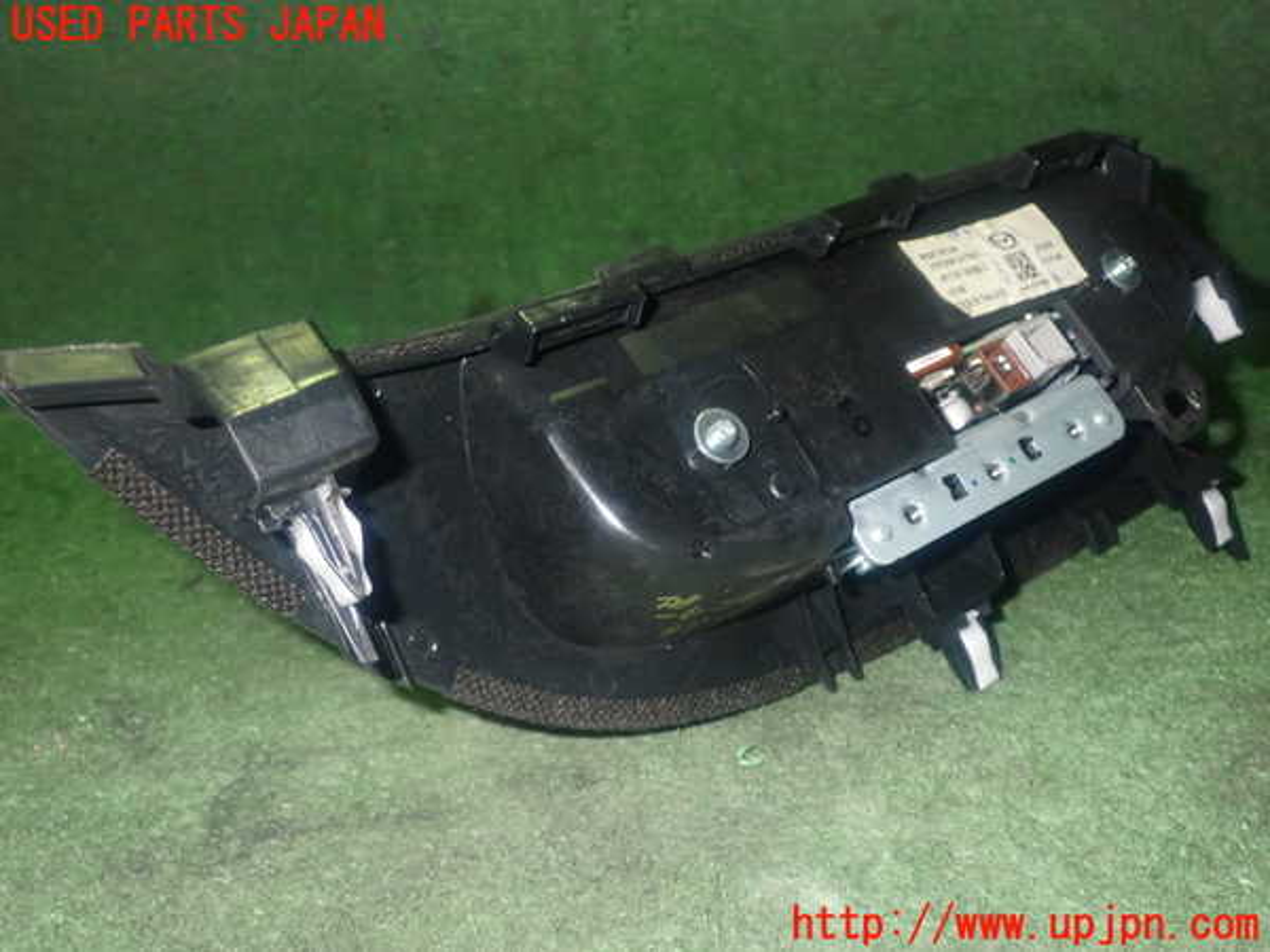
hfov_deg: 51.4
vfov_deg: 39.7
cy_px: 476
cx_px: 635
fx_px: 1321
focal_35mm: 36
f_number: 7.1
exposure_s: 1/40
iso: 800
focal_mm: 6.37
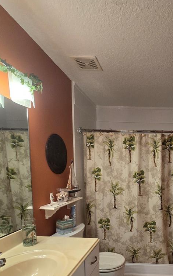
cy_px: 194
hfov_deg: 50.8
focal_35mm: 22
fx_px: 166
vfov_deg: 75.9
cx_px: 145
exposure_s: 1/60
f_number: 2.2
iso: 250
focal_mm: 2.2
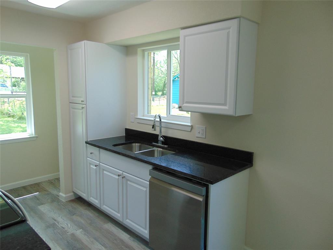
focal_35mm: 25
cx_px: 166
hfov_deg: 69.4
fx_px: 240
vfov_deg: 54.9
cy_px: 125
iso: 80
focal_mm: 4.5
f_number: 3
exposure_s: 1/60
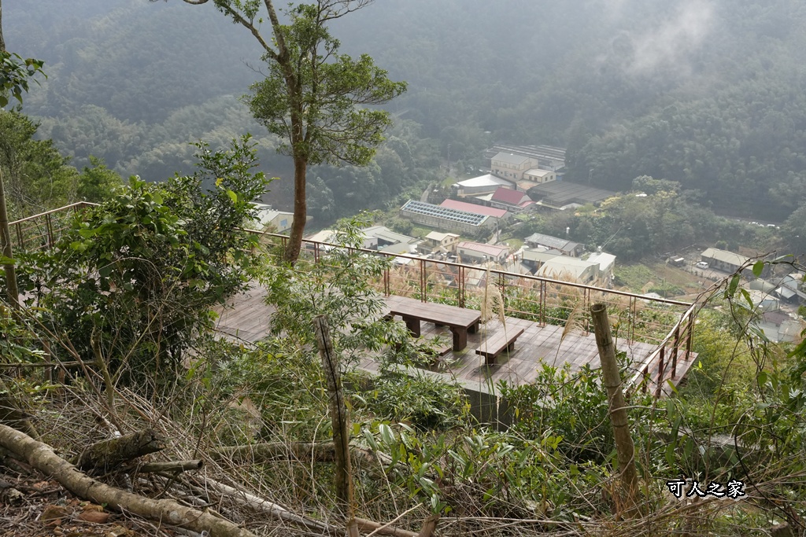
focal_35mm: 45
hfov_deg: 43.3
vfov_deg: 29.6
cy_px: 268
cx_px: 403
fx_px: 1017
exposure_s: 1/3200
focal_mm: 45.4
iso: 2500
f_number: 10
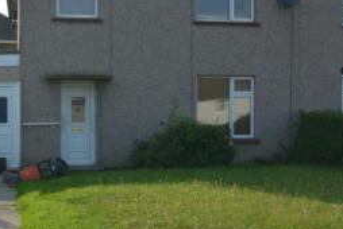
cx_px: 103
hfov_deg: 36.3
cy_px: 121
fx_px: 515
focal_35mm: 54
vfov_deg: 25.1
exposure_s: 1/250
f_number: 8
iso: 140
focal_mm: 14
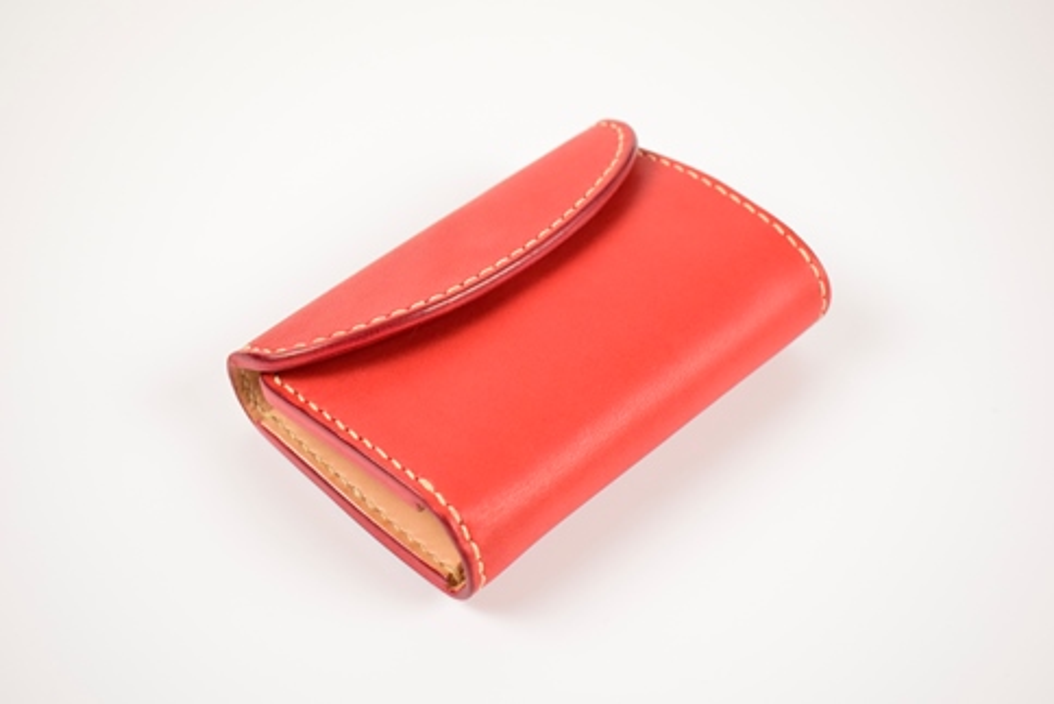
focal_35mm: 52
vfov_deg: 25.8
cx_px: 527
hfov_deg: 37.8
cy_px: 352
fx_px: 1537
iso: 3200
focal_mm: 35
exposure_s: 1/250
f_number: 5.6
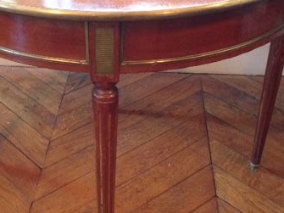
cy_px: 77
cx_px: 97
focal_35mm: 63
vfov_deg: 23.2
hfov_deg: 30.5
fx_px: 517
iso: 250
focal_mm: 4.12
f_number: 2.4
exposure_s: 1/20
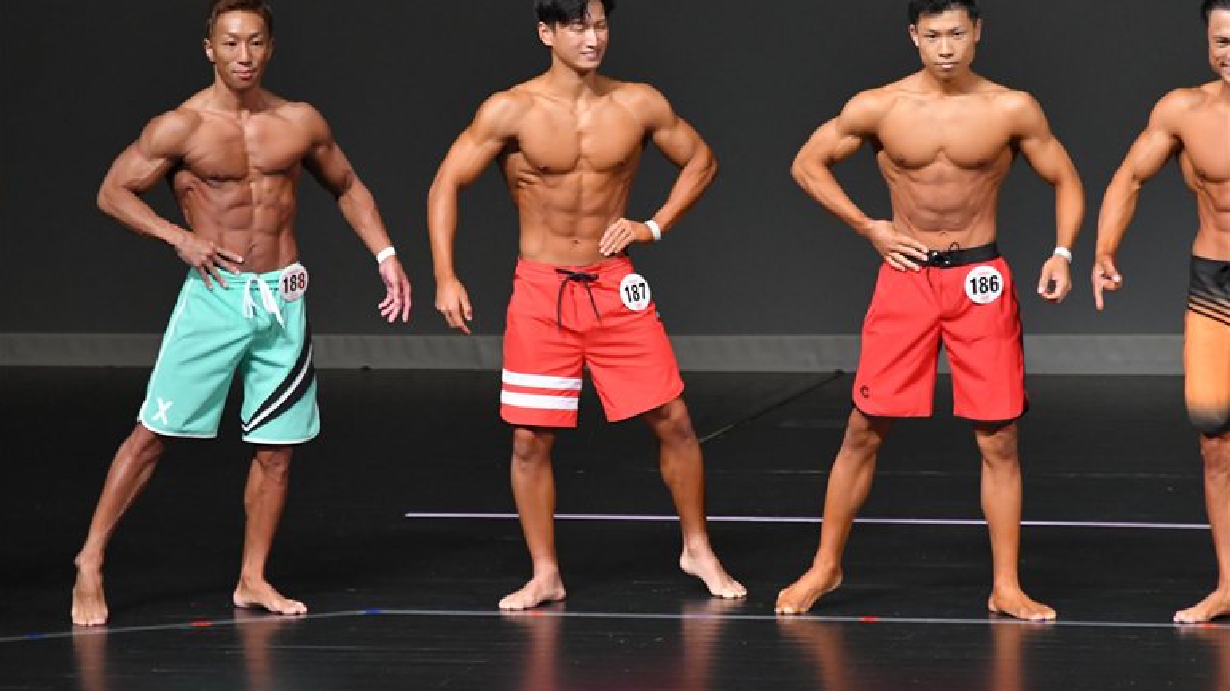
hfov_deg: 6.5
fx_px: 10794
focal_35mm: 331
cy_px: 295
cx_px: 614
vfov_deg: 3.7
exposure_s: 1/400
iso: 4000
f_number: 5.6
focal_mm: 210
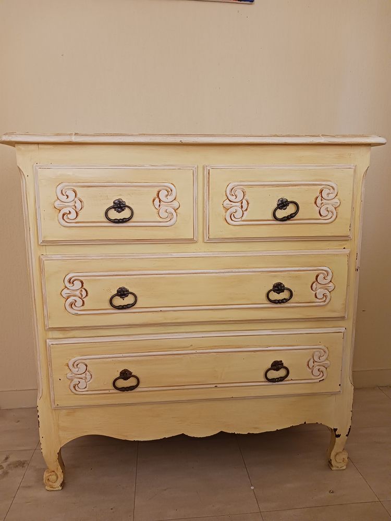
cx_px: 196
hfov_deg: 51.4
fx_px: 407
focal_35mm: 27
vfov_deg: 65.3
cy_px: 260
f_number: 1.8
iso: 400
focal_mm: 4
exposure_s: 1/25
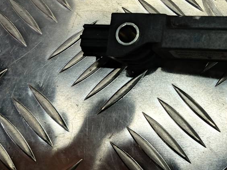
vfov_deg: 28.7
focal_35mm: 49
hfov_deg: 37.3
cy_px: 23
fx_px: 321
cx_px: 187
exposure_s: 1/66.7
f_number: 1.6
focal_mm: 4.11
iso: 115
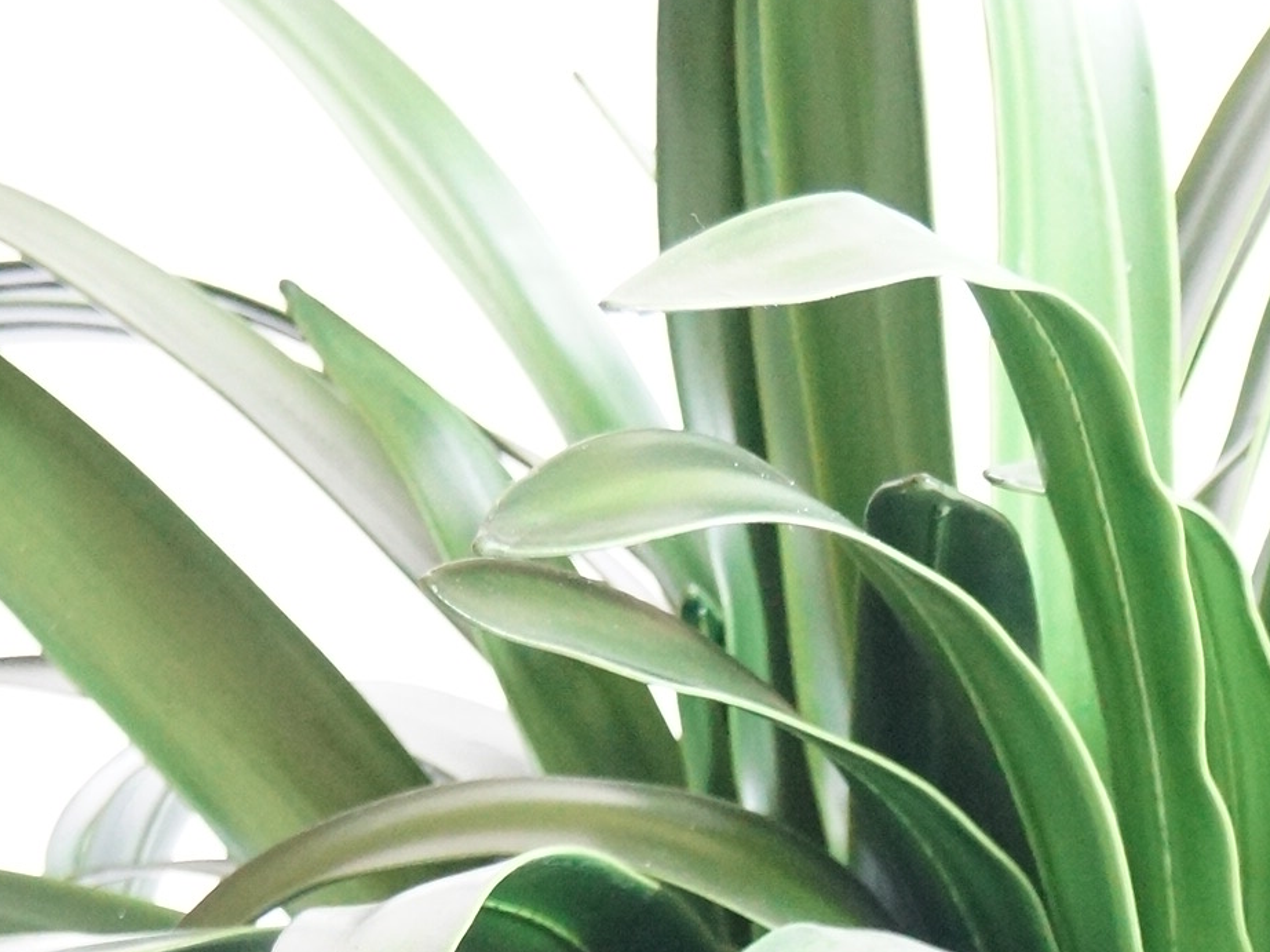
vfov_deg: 9.3
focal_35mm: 153
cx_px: 858
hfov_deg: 12.9
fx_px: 5612
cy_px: 1579
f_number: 5
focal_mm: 40
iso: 3200
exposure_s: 1/40
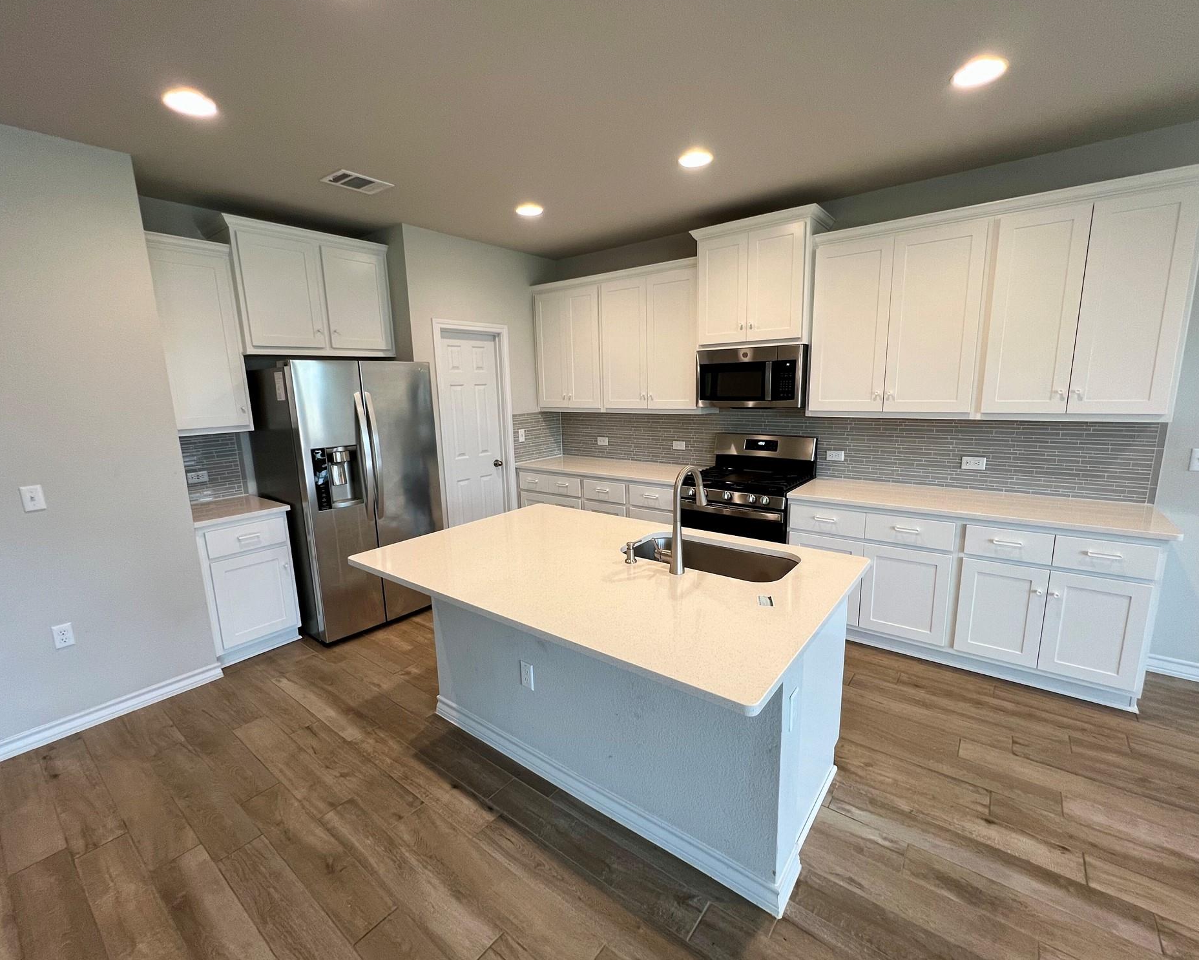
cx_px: 606
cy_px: 487
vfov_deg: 88.0
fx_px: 497
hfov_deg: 100.7
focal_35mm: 14
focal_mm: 1.57
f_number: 1.8
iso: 125
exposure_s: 1/60
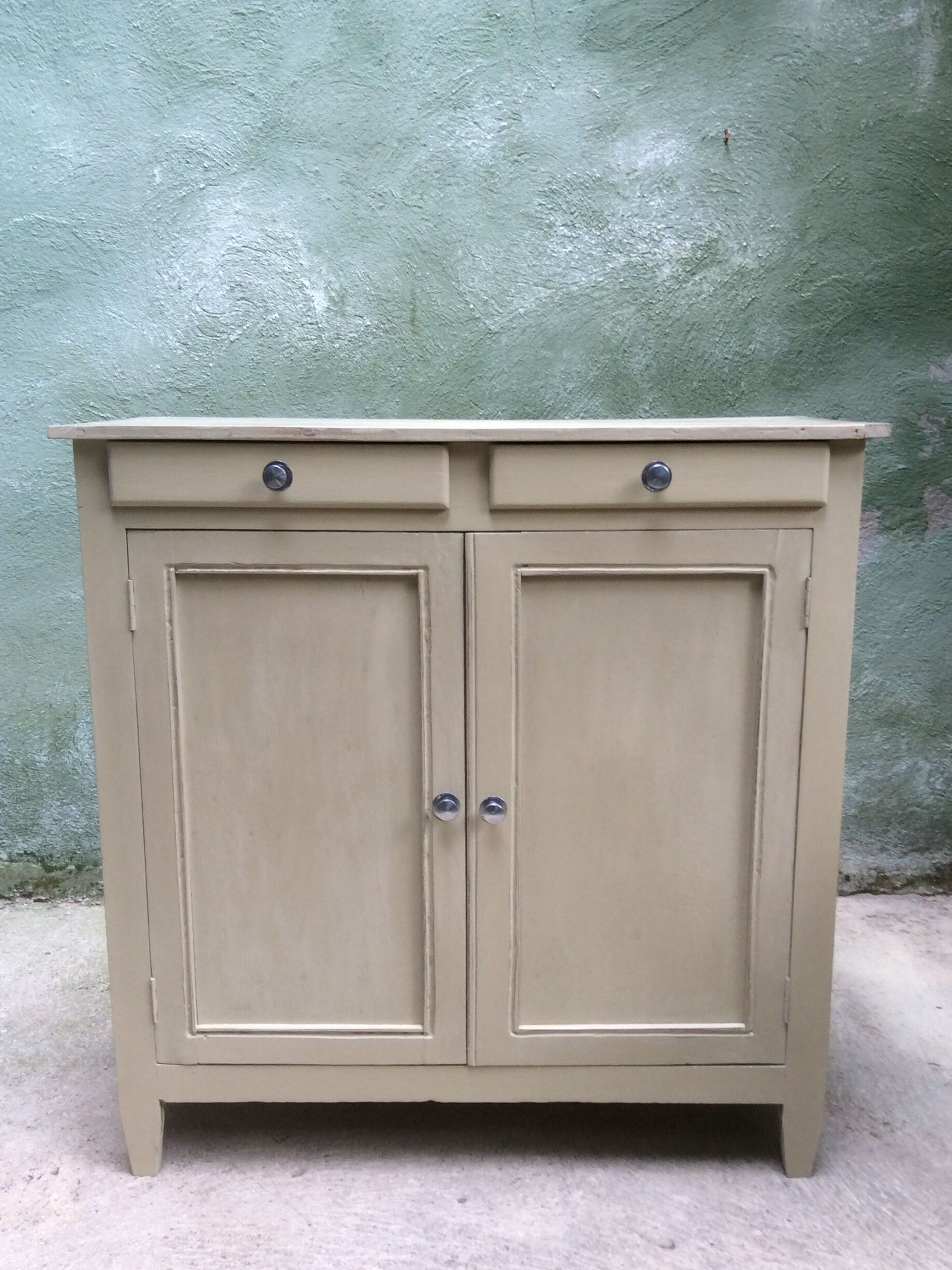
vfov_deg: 53.9
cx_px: 499
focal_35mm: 34
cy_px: 663
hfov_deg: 41.8
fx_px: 1247
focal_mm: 3.3
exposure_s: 1/25
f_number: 2.4
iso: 32
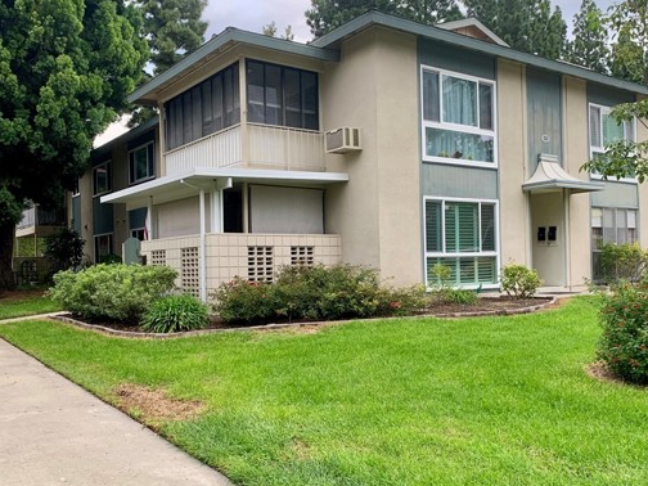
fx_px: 618
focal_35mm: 33
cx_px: 311
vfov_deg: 42.9
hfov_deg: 55.3
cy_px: 260
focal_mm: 4.25
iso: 80
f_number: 1.8
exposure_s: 1/121
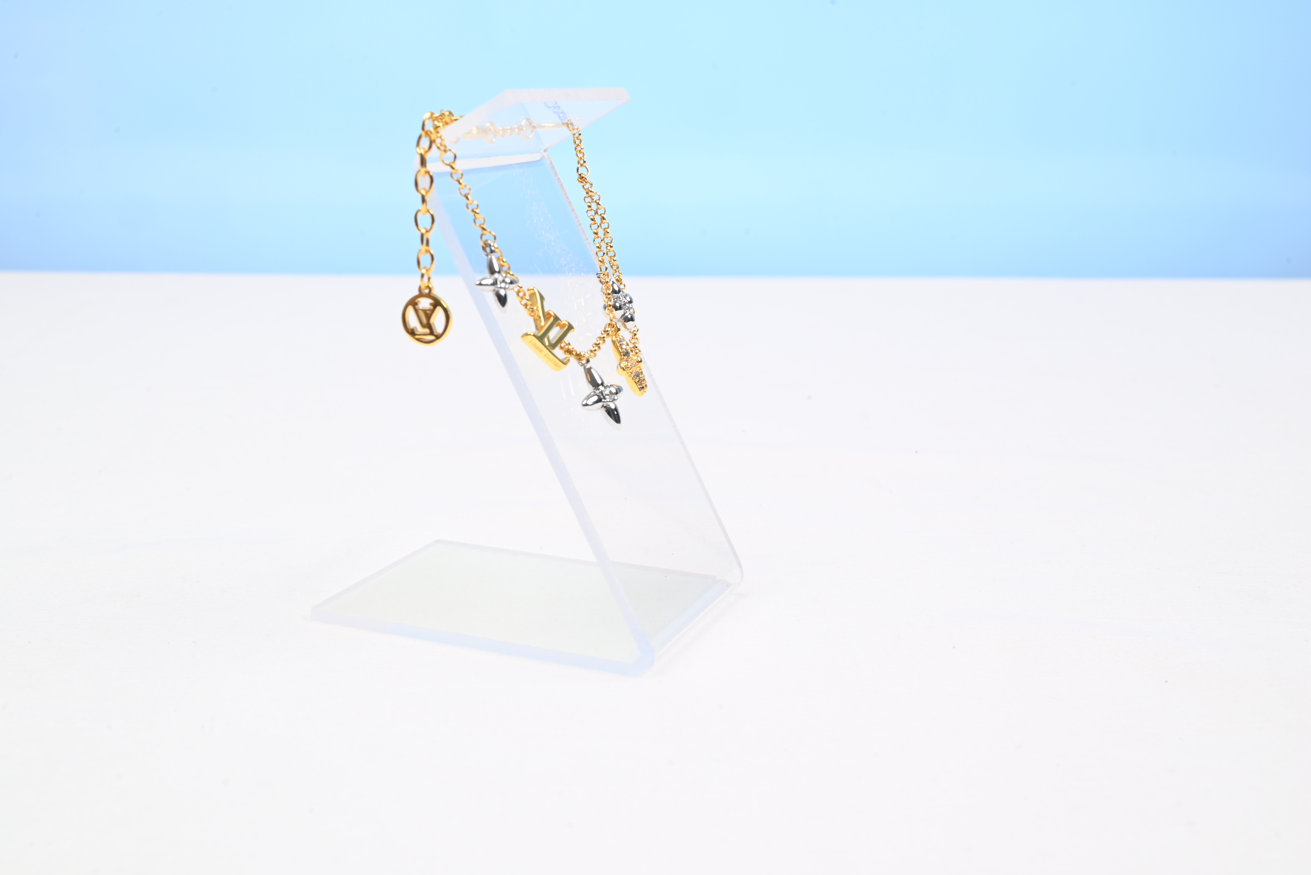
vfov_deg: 33.4
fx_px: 1457
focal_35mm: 40
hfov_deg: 48.4
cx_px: 656
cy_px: 438
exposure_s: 1/2
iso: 100
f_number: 16
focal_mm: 40
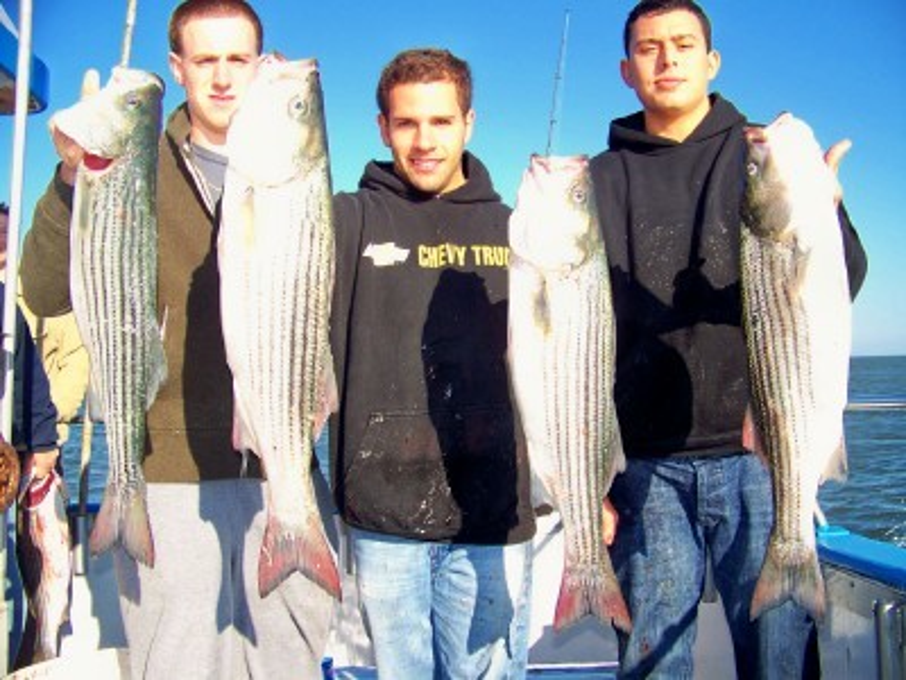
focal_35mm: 36
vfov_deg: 39.7
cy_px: 340
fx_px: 942
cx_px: 453
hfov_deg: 51.4
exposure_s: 1/400
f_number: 2.8
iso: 64
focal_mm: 5.85
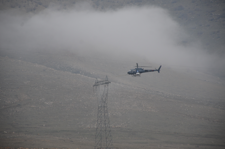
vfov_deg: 6.5
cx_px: 112
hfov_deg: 9.8
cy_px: 74
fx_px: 1310
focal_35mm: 210
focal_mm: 140
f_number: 5.6
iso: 320
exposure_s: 1/500
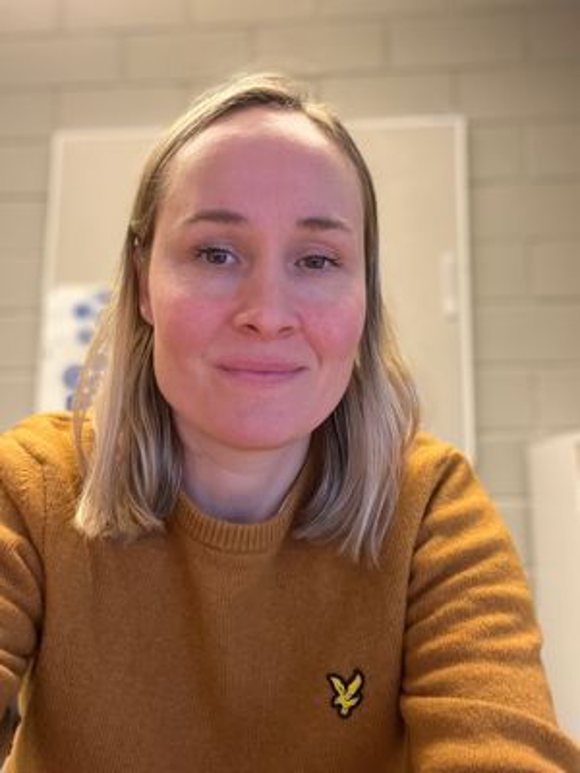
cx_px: 290
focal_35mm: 30
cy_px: 386
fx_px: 670
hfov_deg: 46.8
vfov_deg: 60.0
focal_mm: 2.71
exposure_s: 1/50
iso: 200
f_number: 2.2
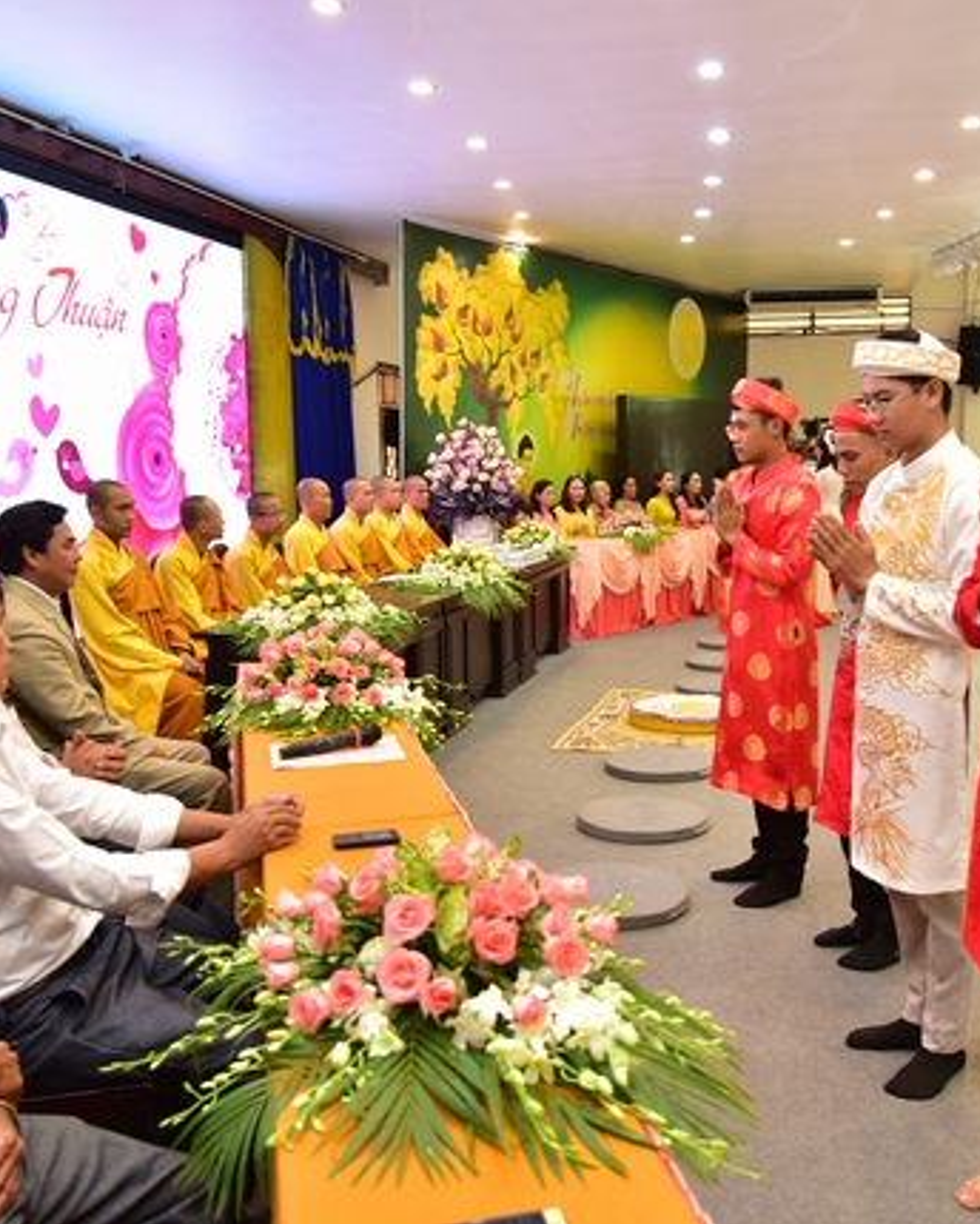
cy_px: 611
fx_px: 1233
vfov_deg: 52.8
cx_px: 558
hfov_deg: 43.3
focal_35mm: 34
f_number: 4
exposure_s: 1/40
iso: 800
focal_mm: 24
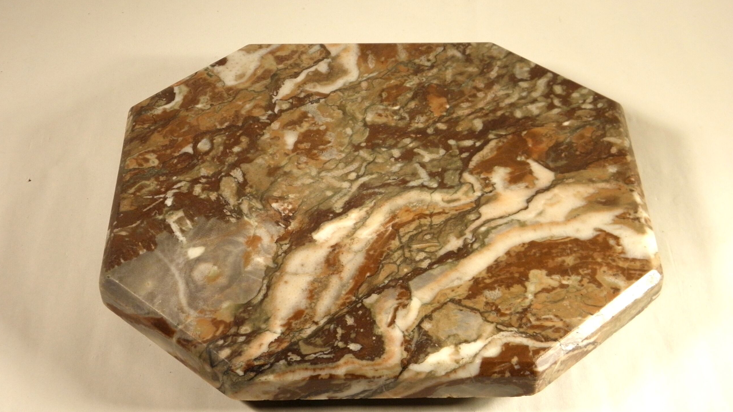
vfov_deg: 20.4
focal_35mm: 59
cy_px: 236
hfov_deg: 35.4
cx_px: 366
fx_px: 1147
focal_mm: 9.7
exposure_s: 1/50
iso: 160
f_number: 4.1
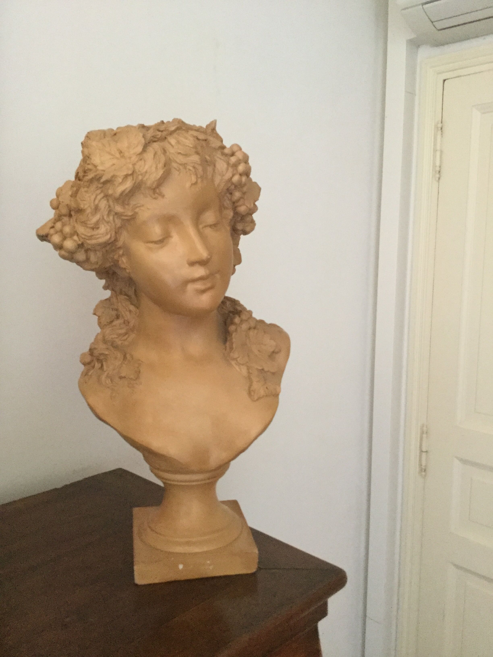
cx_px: 246
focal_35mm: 31
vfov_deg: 58.4
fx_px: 589
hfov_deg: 45.4
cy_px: 328
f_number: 2.4
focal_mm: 3.3
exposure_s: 1/17
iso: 200
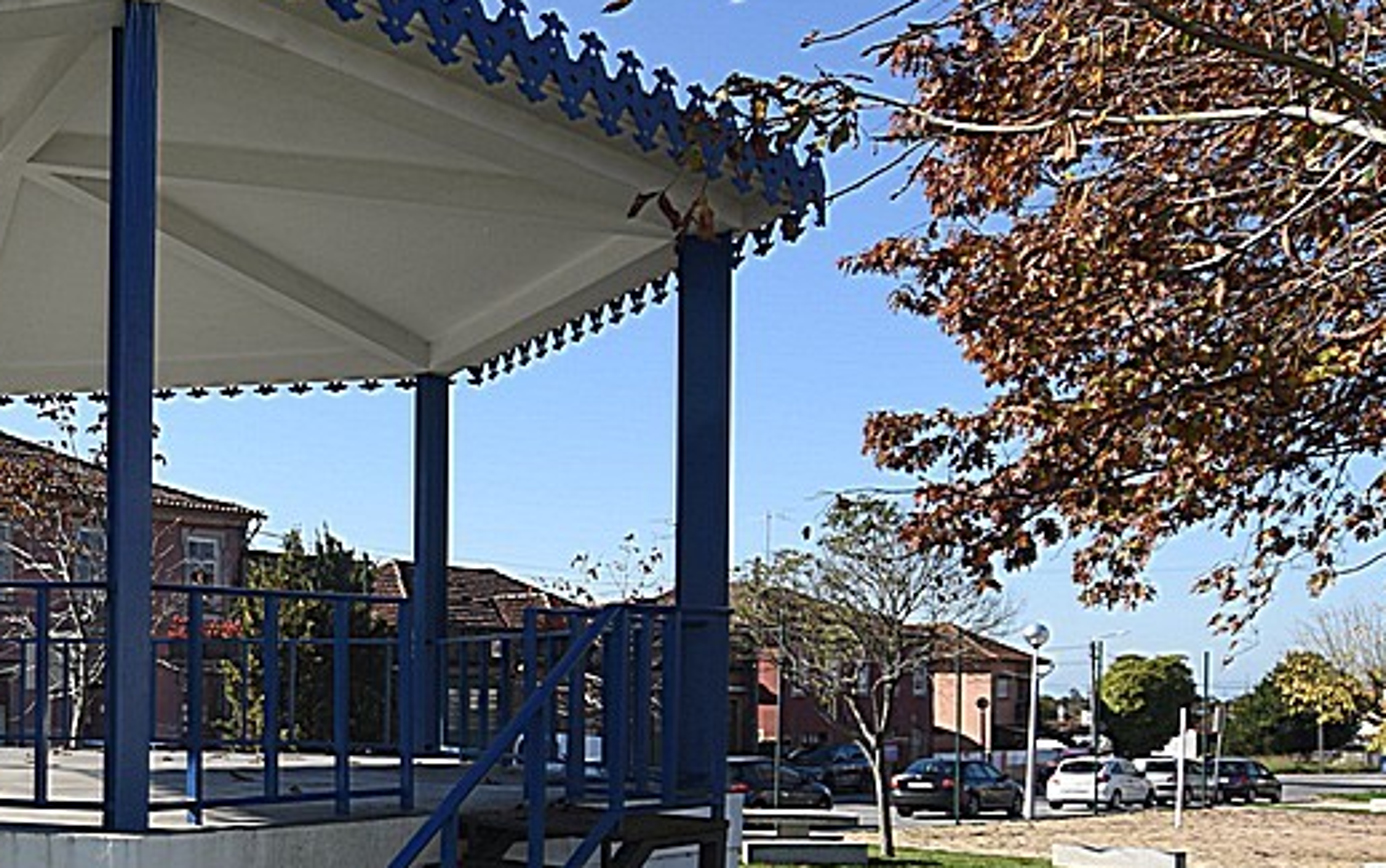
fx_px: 1590
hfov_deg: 43.2
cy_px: 693
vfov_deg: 29.8
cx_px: 147
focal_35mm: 42
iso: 100
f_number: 8
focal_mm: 13
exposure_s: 1/200
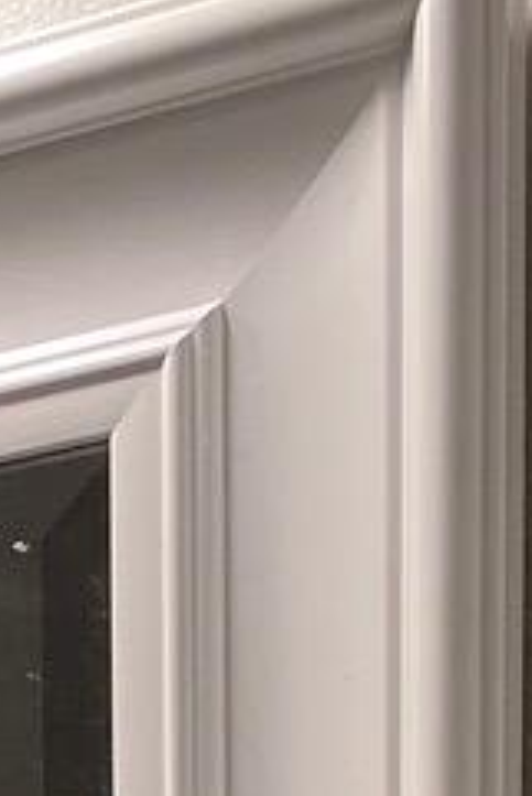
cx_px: -1084
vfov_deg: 9.8
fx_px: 3807
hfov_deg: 7.1
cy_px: 2213
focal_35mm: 172
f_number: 1.8
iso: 100
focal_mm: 4.25
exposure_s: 1/120
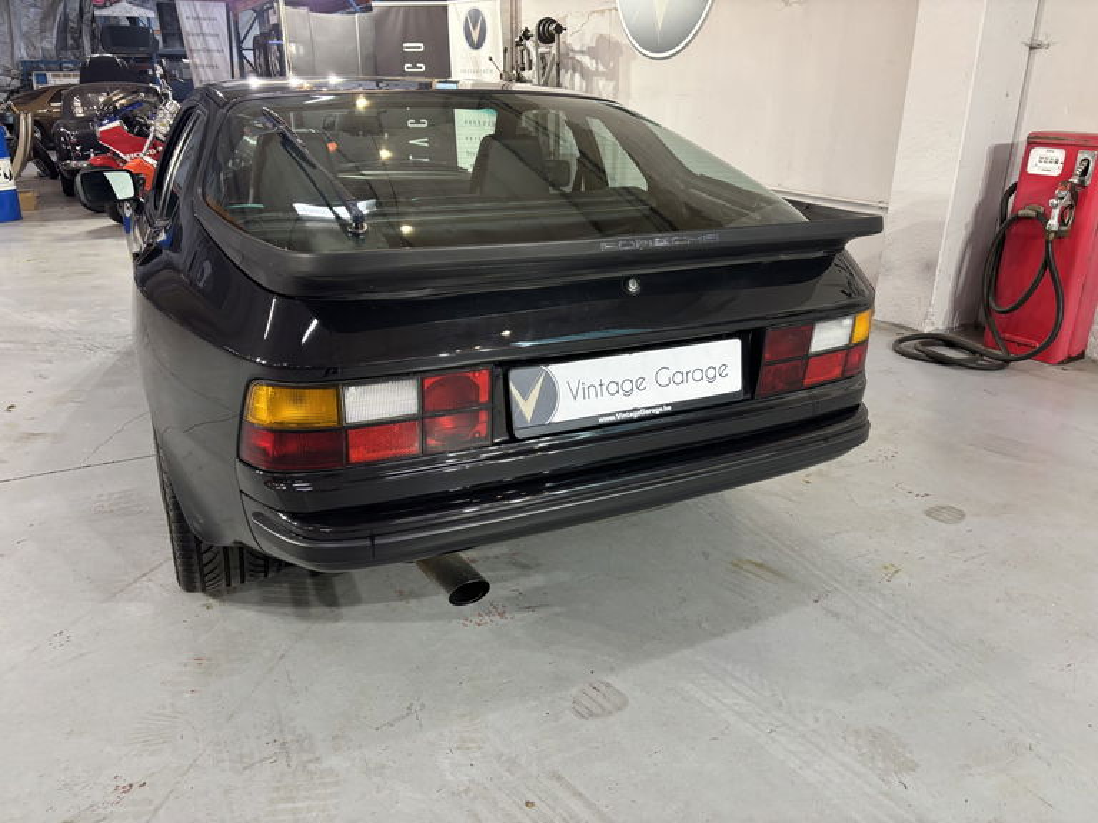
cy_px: 412
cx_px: 549
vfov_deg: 53.1
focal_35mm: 26
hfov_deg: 67.3
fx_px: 825
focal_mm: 5.96
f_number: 1.6
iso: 200
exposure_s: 1/50
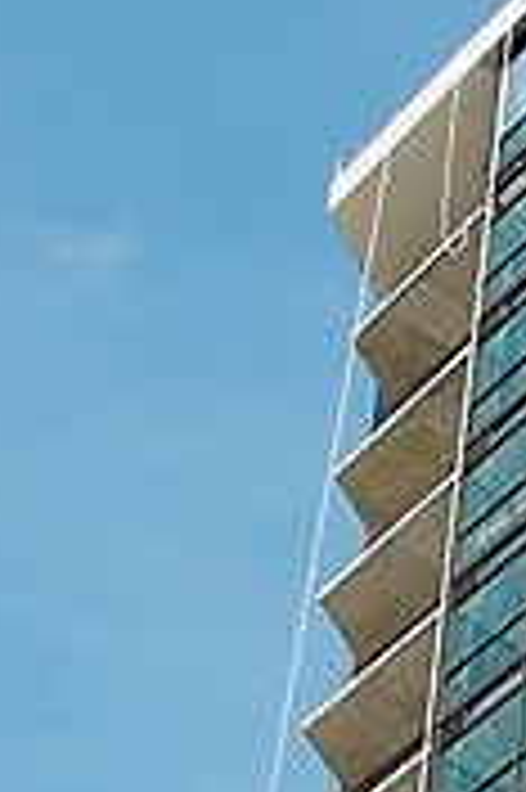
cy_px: 1395
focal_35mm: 138
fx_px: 3030
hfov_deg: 9.6
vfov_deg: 13.5
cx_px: 802
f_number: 10
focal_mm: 18
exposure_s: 1/250
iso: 250
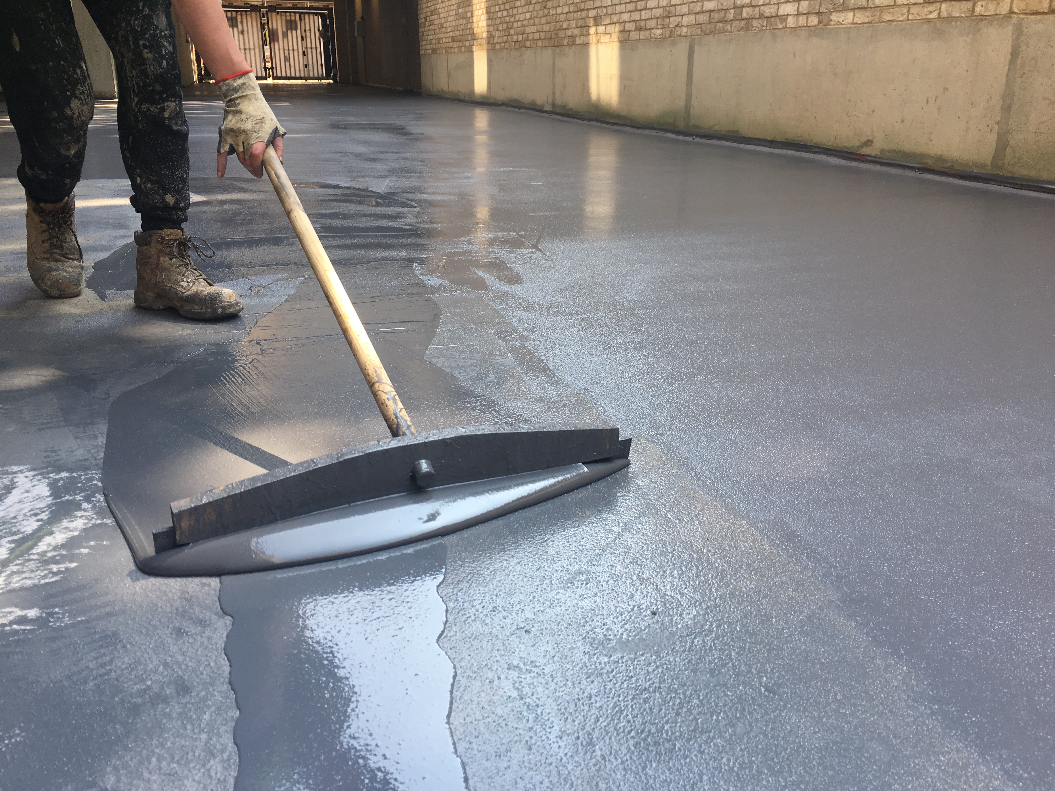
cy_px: 396
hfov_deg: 61.7
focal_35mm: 29
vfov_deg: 48.2
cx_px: 528
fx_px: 884
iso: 25
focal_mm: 4.15
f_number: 2.2
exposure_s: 1/295
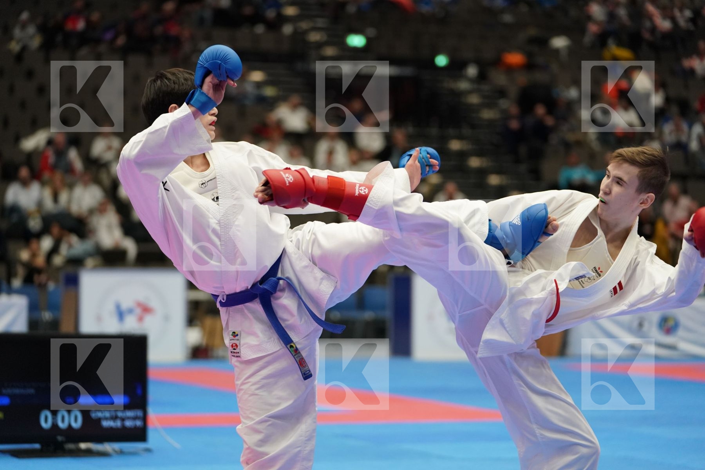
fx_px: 2252
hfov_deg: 17.8
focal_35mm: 115
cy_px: 235
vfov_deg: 11.9
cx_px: 352
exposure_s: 1/1000
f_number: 2.8
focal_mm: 115
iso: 3200
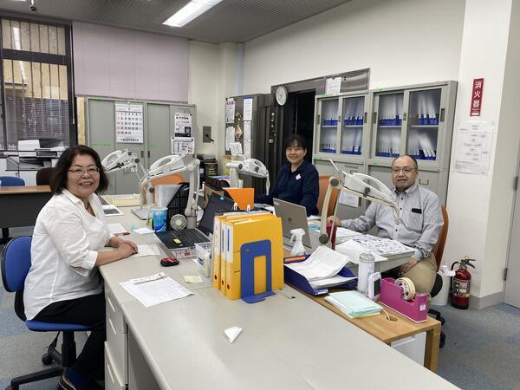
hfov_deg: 67.3
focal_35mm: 26
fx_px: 391
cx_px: 260
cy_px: 195
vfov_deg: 53.1
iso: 40
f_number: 1.8
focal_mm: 4.25
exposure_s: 1/100
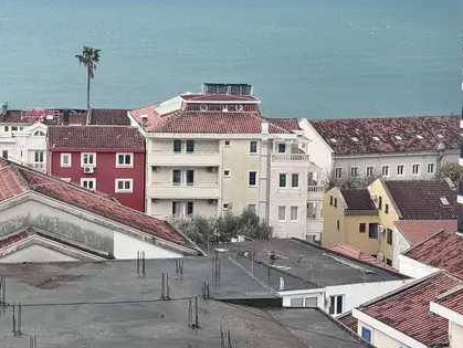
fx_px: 1379
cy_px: 102
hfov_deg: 18.9
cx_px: 106
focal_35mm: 103
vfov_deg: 14.3
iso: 64
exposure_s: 1/1076
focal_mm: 6.76
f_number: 1.78
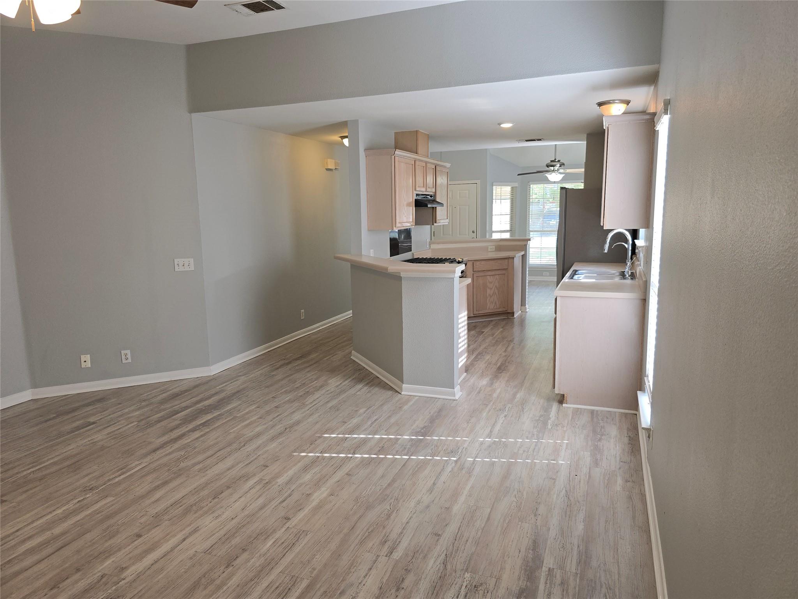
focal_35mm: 23
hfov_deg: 73.9
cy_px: 300
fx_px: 530
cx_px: 399
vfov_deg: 58.9
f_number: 1.7
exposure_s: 1/120
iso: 50
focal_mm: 6.3
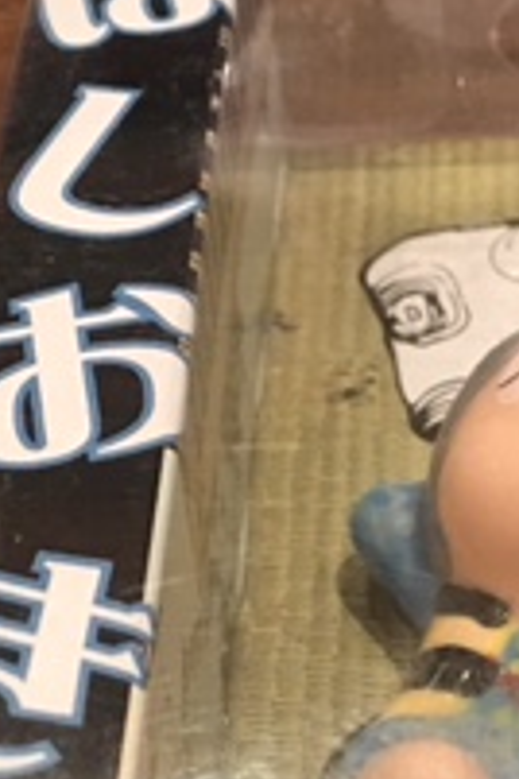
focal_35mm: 96
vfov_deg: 21.1
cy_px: 543
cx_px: 550
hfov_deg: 14.0
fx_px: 2076
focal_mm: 4.15
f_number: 2.2
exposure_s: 1/15
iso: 100
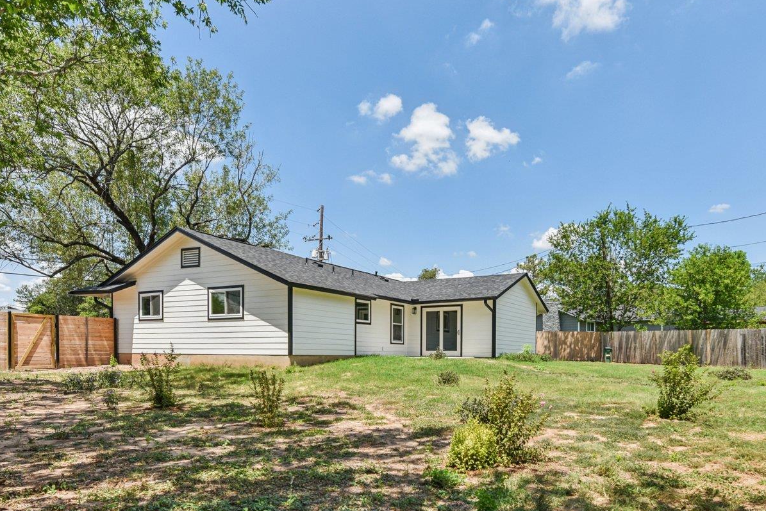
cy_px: 329
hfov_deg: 73.1
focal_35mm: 24
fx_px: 511
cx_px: 449
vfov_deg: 52.4
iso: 100
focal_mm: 14
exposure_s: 1/200
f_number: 8
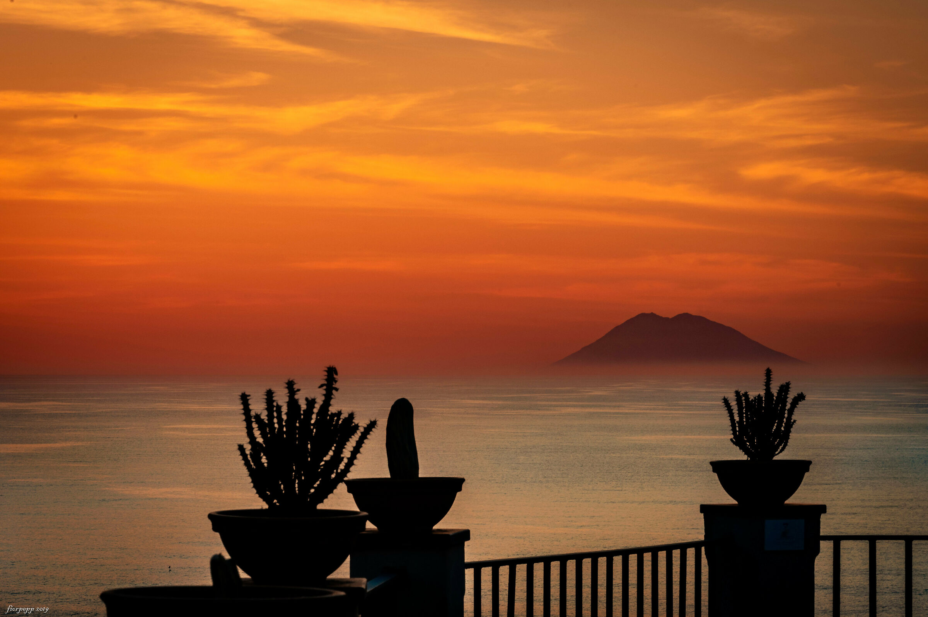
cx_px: 464
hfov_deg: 12.7
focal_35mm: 162
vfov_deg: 8.5
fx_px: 4172
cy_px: 308
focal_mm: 108
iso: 100
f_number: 22
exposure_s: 1/15
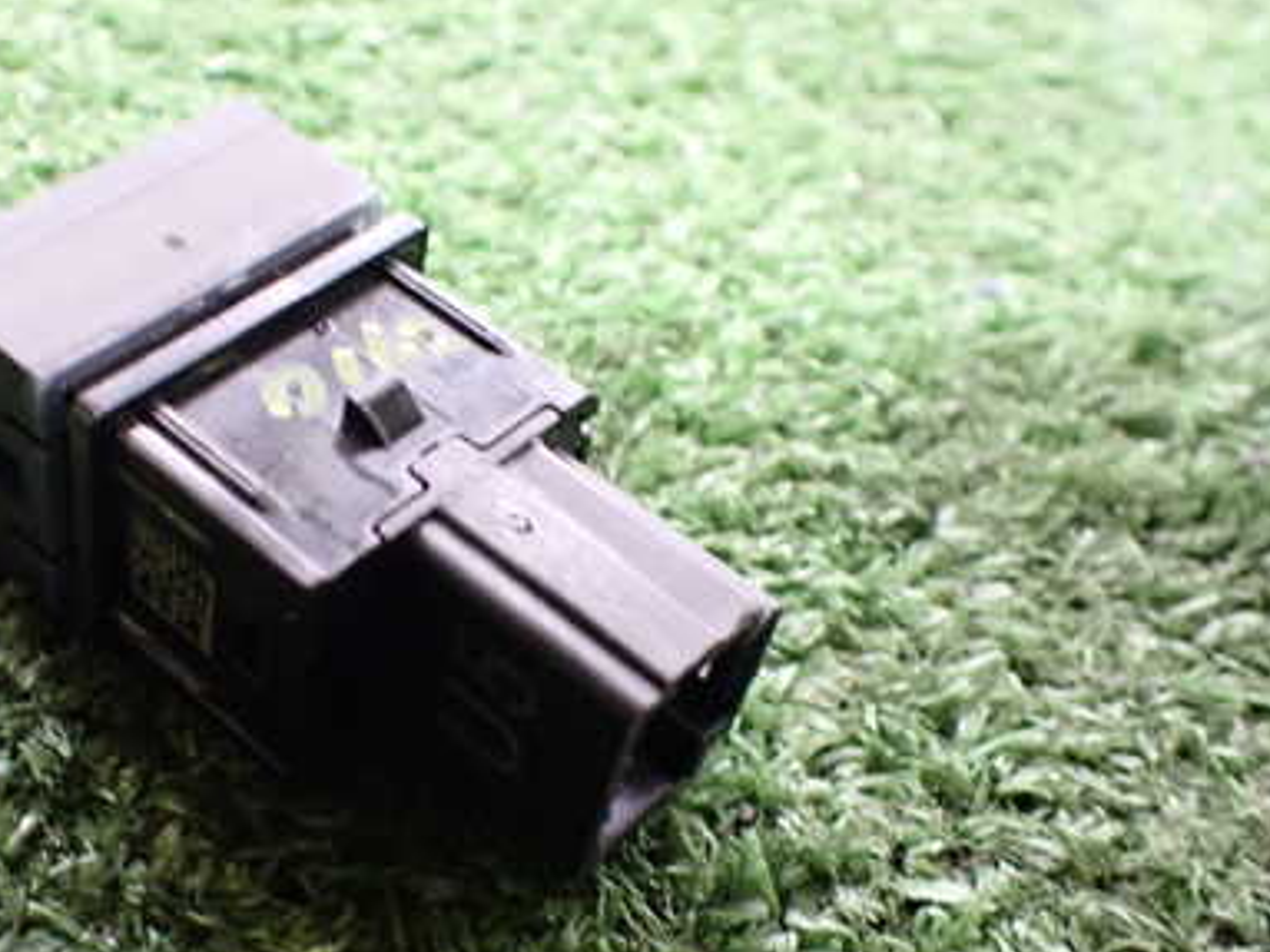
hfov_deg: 39.7
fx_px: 1724
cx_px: 371
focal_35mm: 47
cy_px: 521
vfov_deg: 30.8
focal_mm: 5.4
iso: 800
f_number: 2.3
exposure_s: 1/40
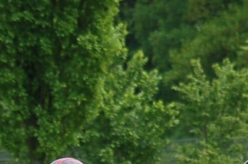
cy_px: 252
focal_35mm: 812
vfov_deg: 1.7
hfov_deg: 2.5
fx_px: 5581
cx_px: -37
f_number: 4.2
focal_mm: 120
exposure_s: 1/1000
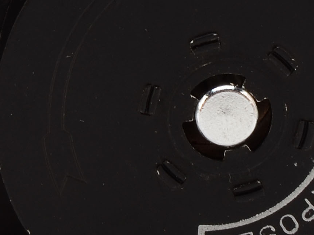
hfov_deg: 11.9
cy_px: -187
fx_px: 1497
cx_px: 14
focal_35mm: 165
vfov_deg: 8.6
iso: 100
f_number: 16
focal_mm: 20
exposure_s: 1/160
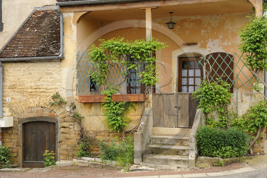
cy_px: 89
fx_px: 408
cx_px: 134
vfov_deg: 24.6
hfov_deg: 36.3
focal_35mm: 55
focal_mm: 55
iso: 200
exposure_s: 1/100
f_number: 6.3
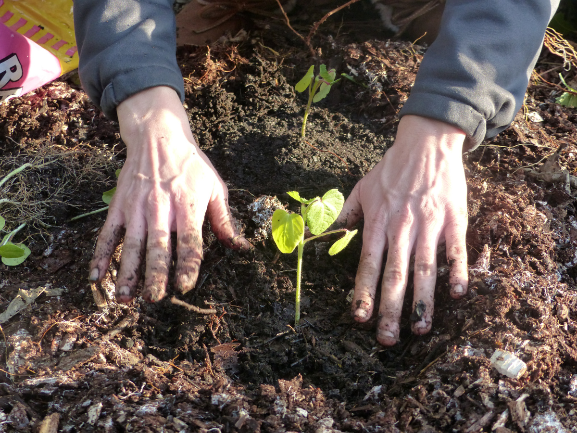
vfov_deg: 24.0
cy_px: 216
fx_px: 1017
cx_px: 288
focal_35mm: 61
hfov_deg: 31.7
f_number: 2.8
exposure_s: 1/250
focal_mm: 10.9
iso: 320
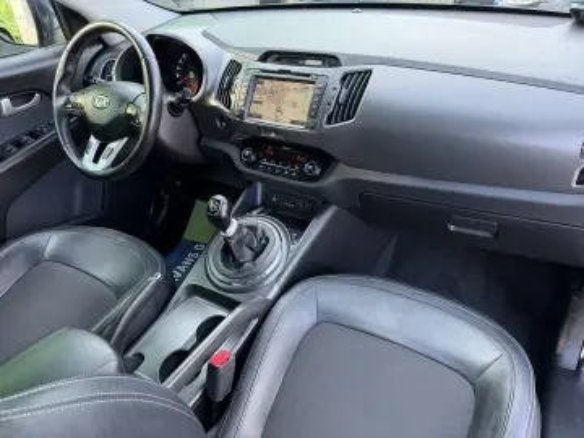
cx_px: 292
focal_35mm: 24
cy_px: 219
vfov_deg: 56.8
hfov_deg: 71.6
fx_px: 405
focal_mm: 6.76
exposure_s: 1/118
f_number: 1.78
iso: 200
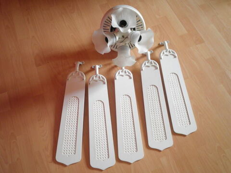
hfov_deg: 51.4
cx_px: 116
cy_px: 86
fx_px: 240
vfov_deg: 39.7
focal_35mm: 36
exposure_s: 1/8
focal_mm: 6.4
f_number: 3.1
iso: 160
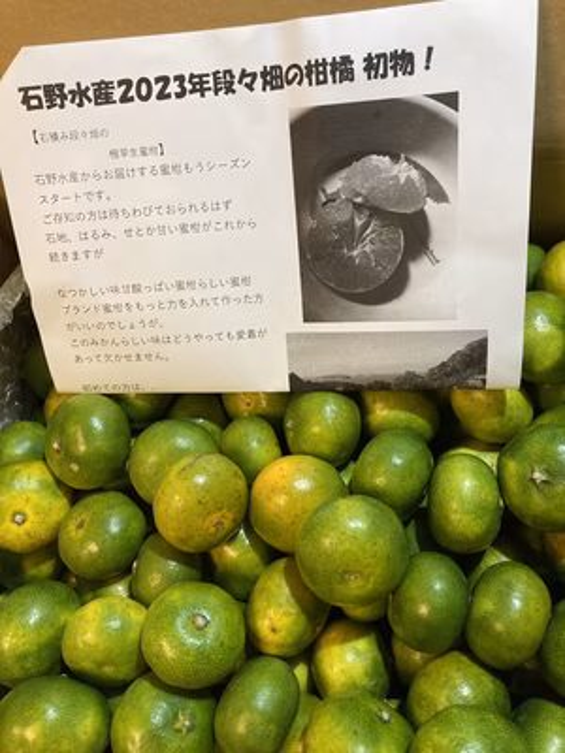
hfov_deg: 49.7
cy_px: 376
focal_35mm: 28
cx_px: 282
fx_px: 609
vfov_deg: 63.4
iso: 125
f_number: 1.8
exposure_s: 1/60
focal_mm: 3.99
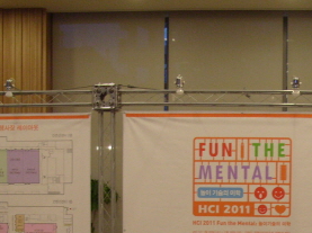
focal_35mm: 81
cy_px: 266
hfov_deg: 23.9
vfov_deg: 17.5
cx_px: 232
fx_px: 729
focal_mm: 7.8
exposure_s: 1/30
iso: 200
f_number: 2.8
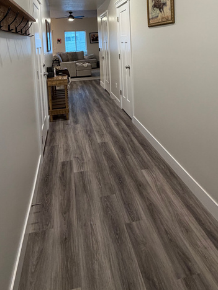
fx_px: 193
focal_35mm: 23
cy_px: 53
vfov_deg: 66.3
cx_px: 98
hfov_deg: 58.8
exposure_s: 1/60
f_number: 2.2
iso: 250
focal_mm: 2.22
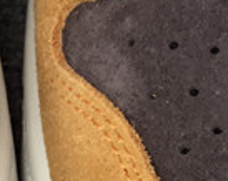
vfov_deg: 7.7
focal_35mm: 199
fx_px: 1340
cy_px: 130
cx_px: 12
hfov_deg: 9.7
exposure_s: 1/162
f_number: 2.4
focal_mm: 3.3
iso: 25
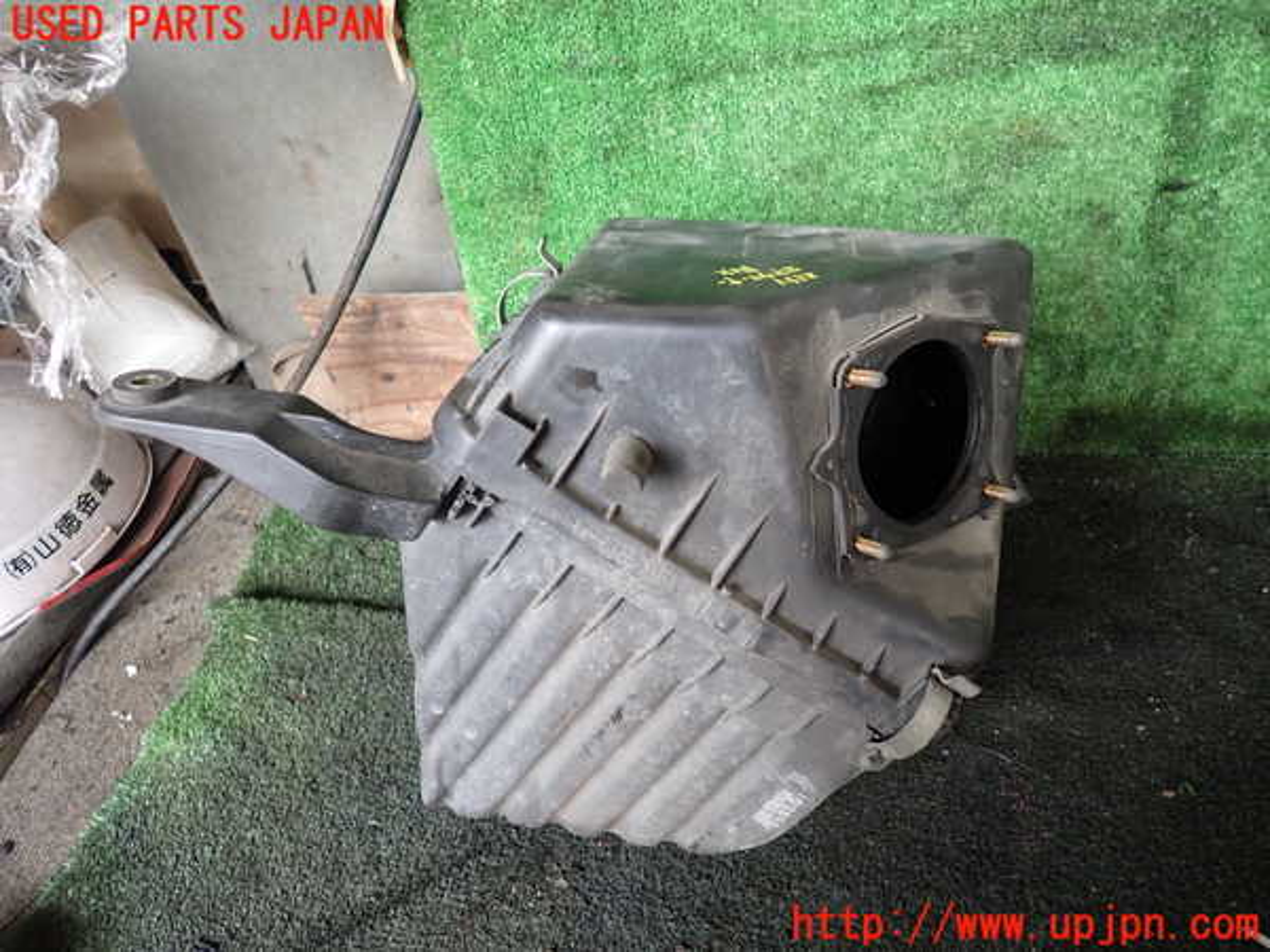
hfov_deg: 69.4
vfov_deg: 54.9
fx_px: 917
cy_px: 476
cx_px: 635
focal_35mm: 25
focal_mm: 4.5
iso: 200
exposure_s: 1/60
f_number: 2
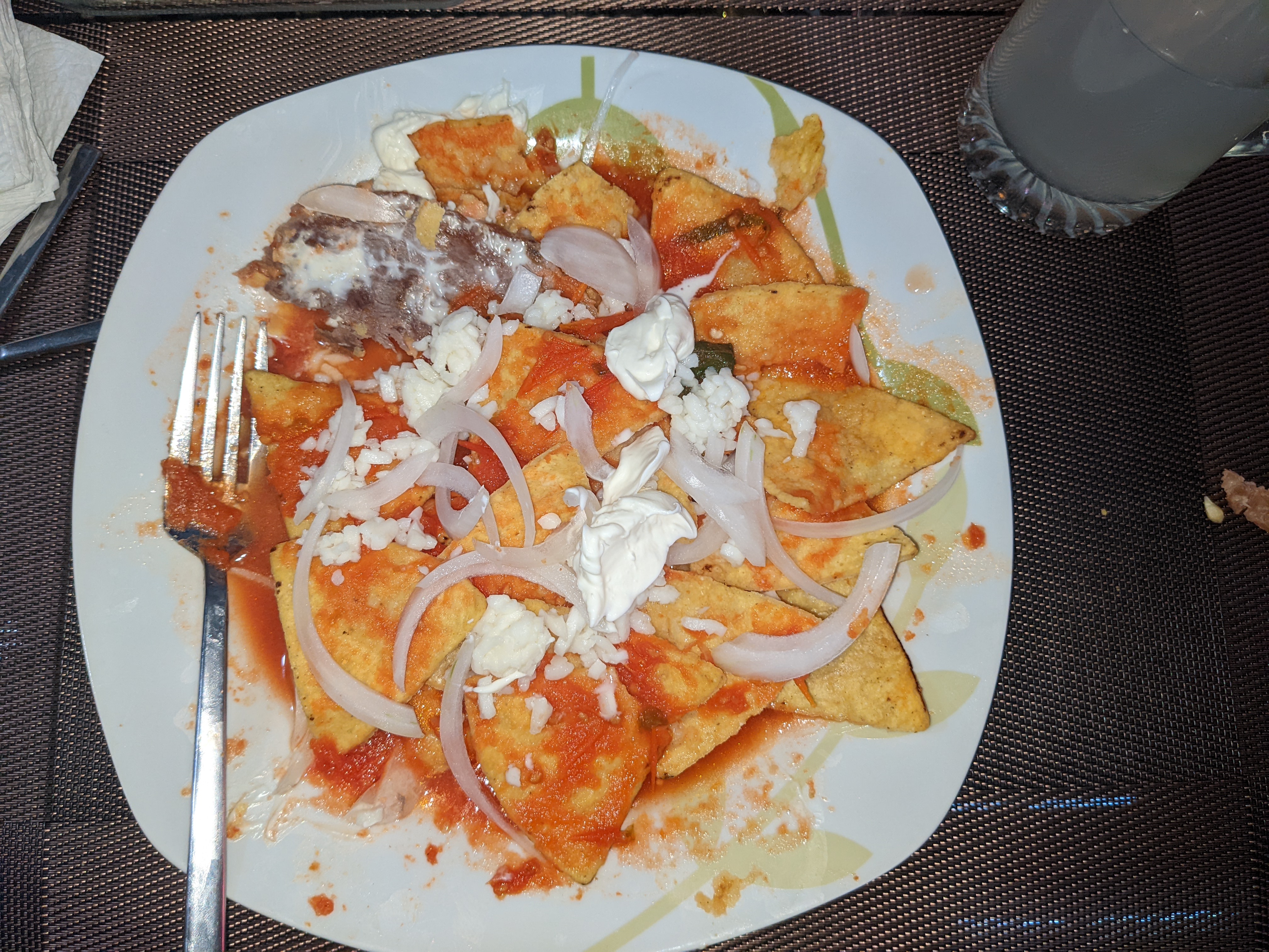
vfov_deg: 51.4
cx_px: 634
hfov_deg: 65.3
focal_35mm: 27
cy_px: 476
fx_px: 990
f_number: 1.73
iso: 120
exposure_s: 1/90
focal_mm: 4.38
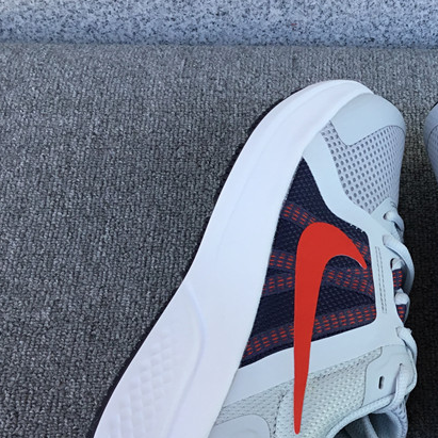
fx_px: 859
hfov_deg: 27.4
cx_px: 408
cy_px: 315
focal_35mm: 60
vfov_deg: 28.3
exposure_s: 1/191
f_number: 2.4
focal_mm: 3.3
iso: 25
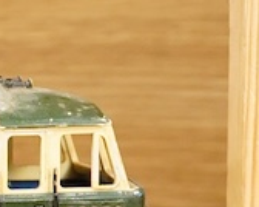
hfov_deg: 6.4
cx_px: -471
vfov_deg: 5.4
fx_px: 2167
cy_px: 207
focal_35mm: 283
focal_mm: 30
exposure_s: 1/80
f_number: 8
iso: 2500
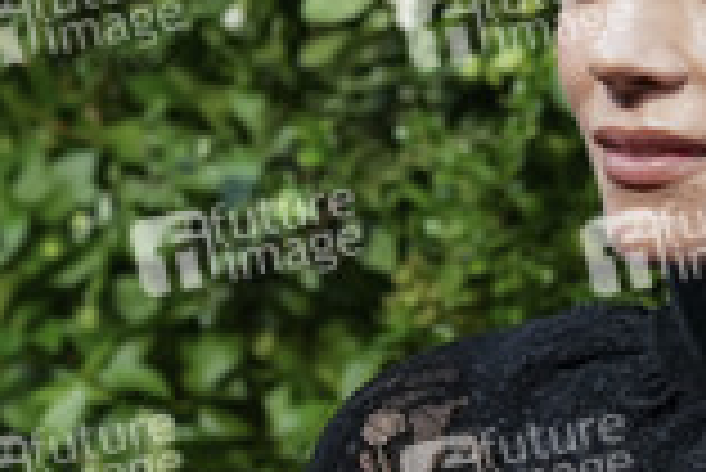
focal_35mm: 286
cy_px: 130
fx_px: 5614
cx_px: 576
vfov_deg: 4.8
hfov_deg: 7.2
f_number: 4.5
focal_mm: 100
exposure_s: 1/320
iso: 2500
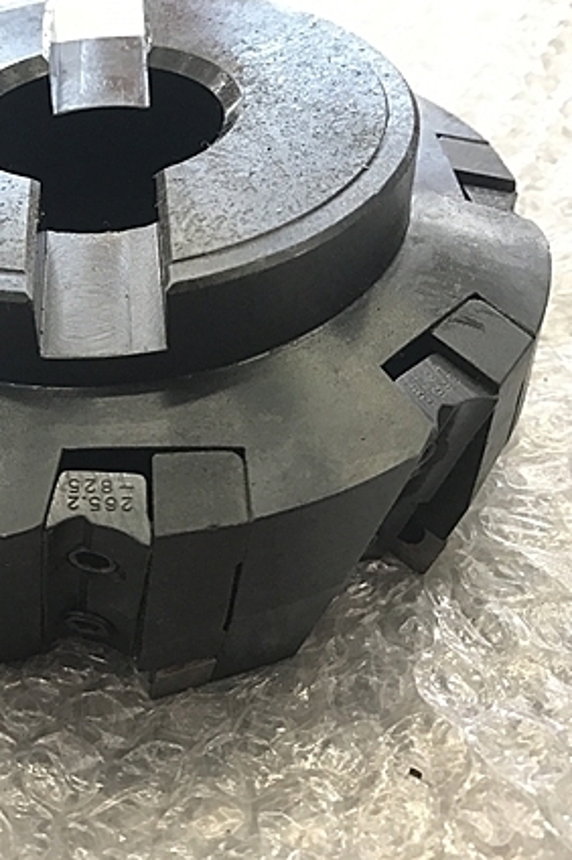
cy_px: 389
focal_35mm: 44
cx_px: 79
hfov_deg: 29.4
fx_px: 1050
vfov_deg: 44.5
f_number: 1.8
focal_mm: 3.99
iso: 32
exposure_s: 1/30
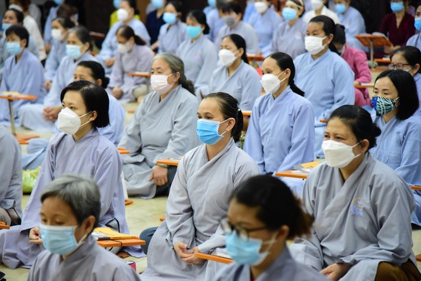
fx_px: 1310
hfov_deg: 18.3
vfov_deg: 12.2
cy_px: 140
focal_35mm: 112
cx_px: 210
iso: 4000
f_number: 4
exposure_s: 1/80
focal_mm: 112
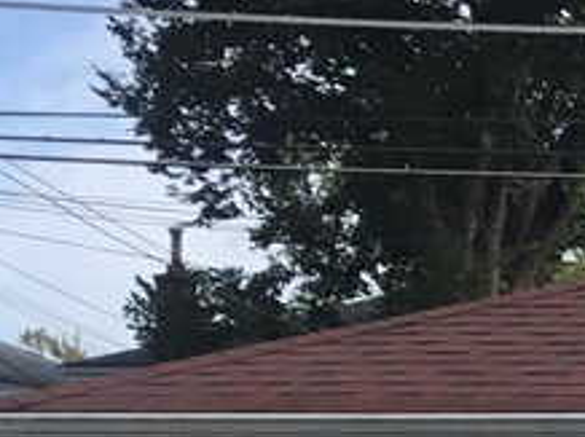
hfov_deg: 8.8
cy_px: 689
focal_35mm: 205
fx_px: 3461
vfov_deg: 7.1
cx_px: 1371
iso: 25
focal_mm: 3.3
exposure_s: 1/926
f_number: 2.4
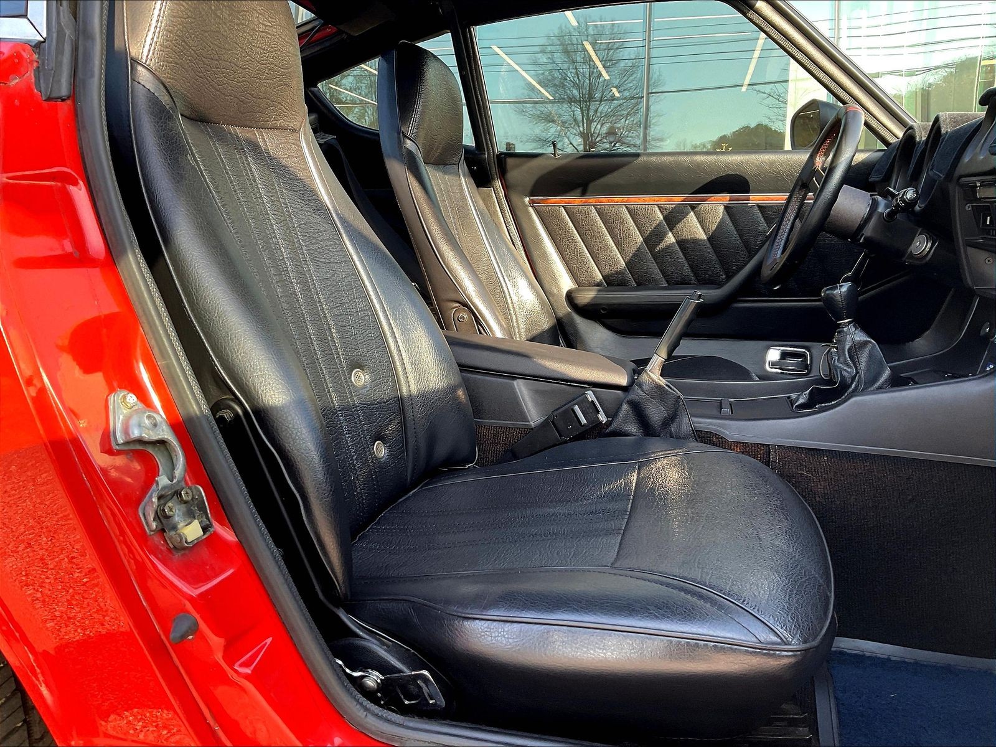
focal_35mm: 29
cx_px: 498
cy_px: 374
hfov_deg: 61.7
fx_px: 834
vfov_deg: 48.2
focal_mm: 3
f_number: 1.8
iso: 40
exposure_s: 1/122
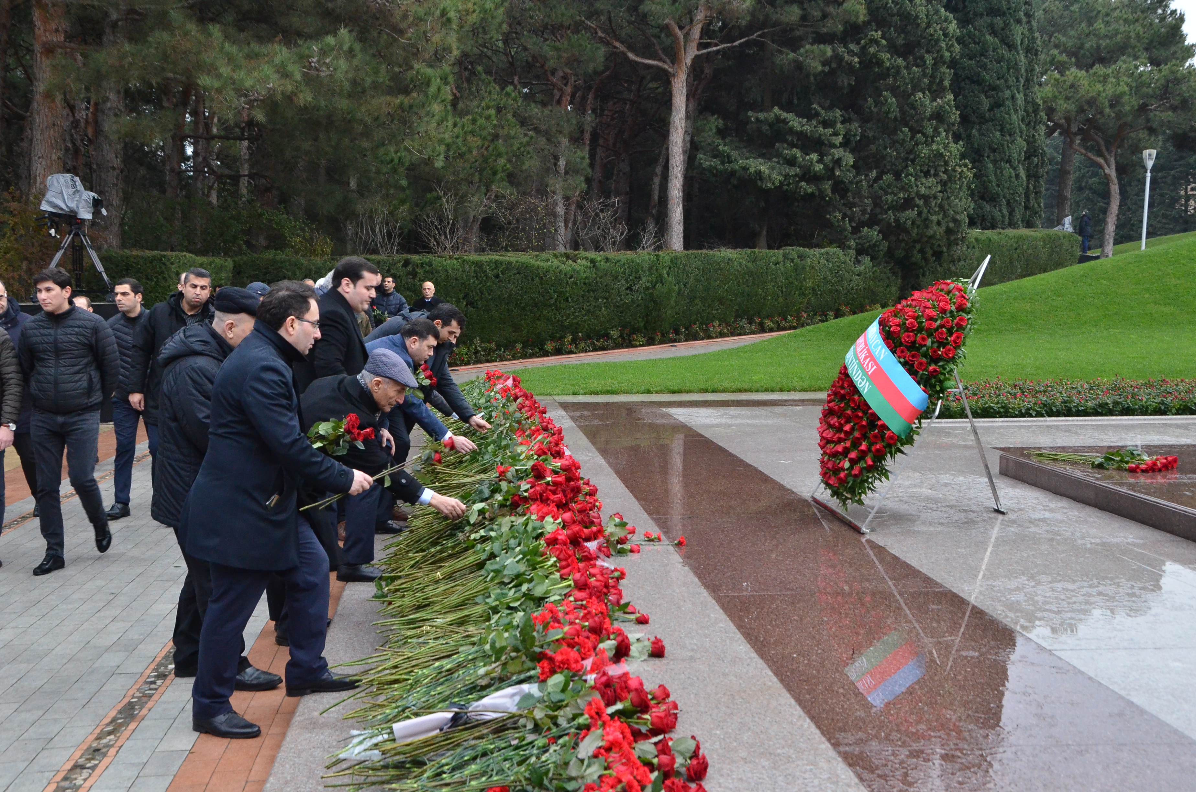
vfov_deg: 29.7
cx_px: 598
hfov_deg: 43.7
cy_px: 396
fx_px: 1492
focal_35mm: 45
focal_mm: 30
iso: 2200
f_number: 7.1
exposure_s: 1/125
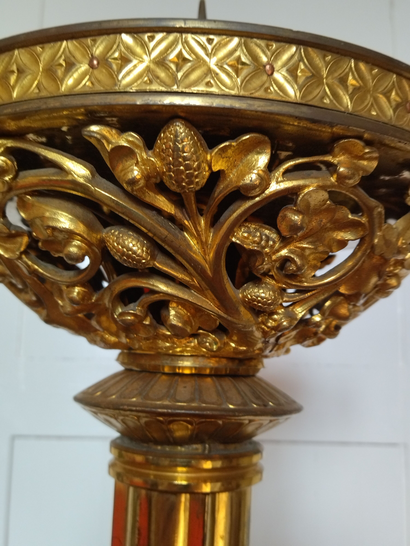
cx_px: 205
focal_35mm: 27
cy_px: 273
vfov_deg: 65.3
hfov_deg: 51.4
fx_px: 426
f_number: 1.79
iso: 145
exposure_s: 1/50
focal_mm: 4.74
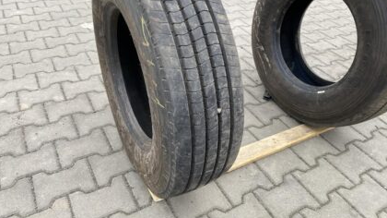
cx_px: 194
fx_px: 298
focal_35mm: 29
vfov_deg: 39.9
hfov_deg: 66.1
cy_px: 83
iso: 64
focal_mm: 4.25
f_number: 1.8
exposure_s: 1/121
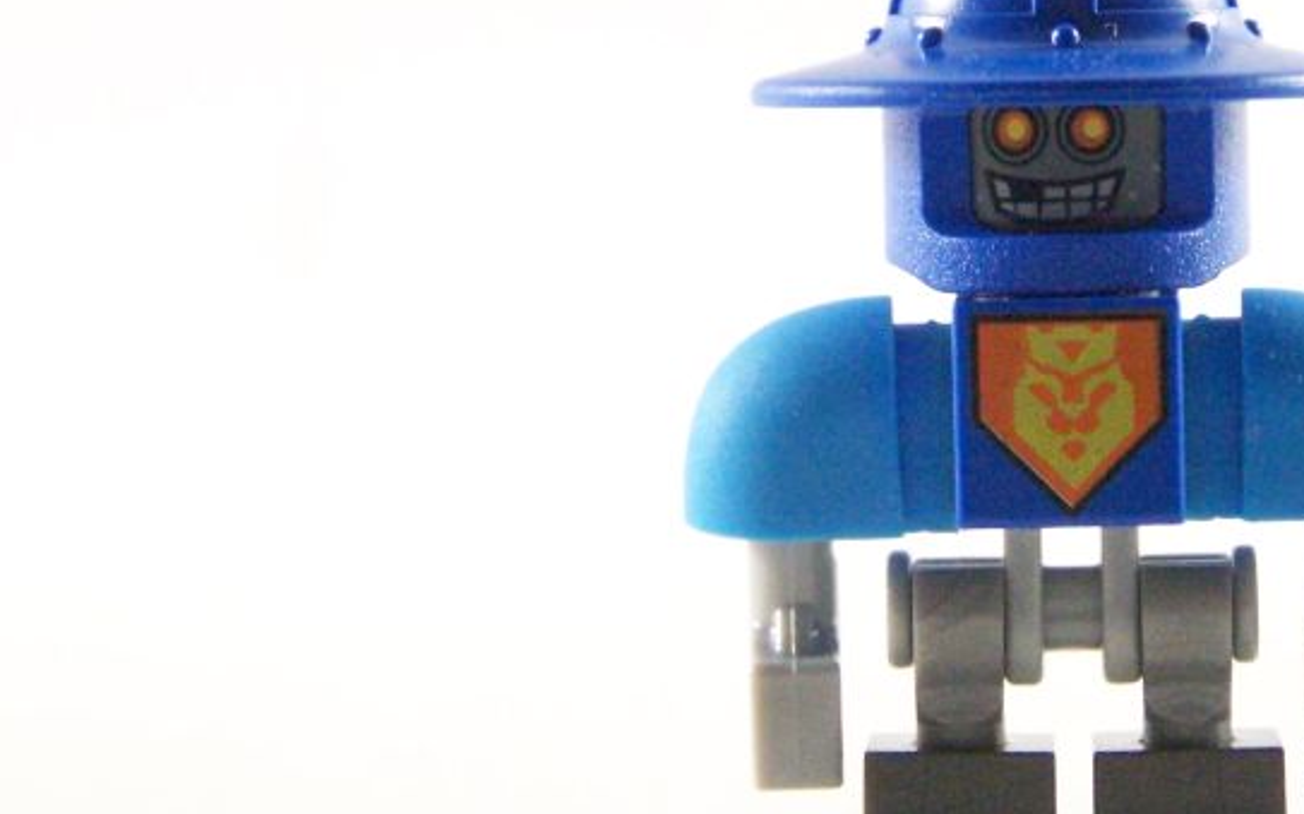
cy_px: 202
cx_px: 1090
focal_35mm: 210
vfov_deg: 6.2
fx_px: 7461
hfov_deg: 10.0
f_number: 3.2
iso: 400
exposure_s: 1/60
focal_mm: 17.5
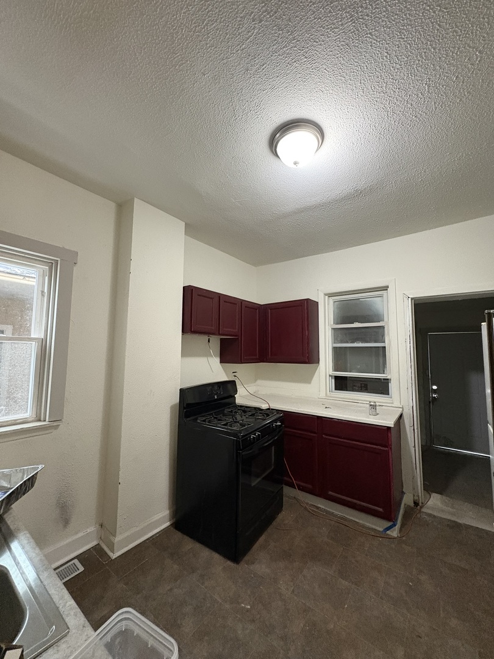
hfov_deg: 85.7
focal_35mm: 14
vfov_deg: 102.1
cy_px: 330
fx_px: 266
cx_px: 247
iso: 800
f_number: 2.2
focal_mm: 2.22
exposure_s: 1/40
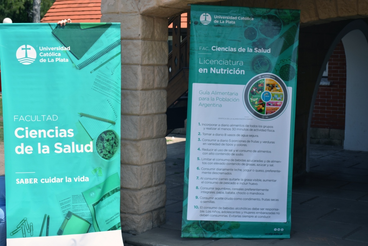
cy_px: 123
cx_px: 184
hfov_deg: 29.9
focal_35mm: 68
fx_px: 690
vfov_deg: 20.2
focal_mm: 45
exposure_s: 1/500
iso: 140
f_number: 8
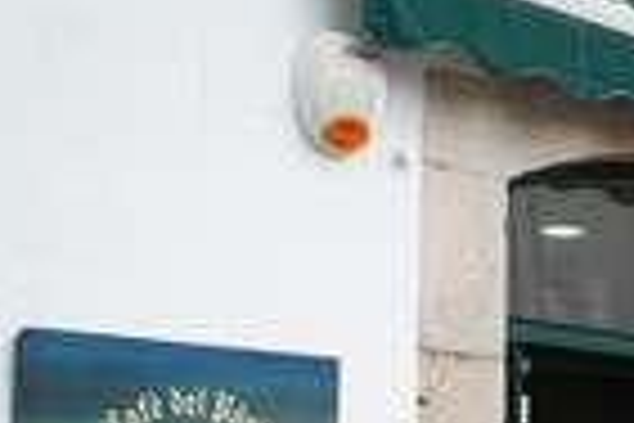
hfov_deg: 19.6
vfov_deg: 15.3
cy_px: 425
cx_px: 989
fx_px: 1550
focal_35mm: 88
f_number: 5.6
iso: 100
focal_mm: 18
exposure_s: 1/160
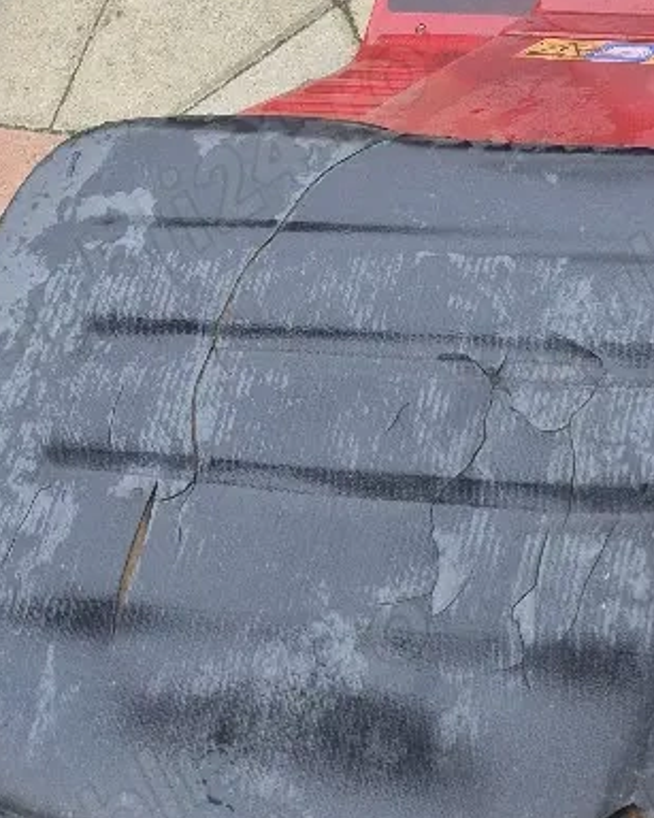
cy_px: -257
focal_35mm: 78
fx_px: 1888
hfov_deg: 18.1
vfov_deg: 21.9
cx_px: 893
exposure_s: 1/182
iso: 64
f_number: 1.8
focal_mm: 5.4
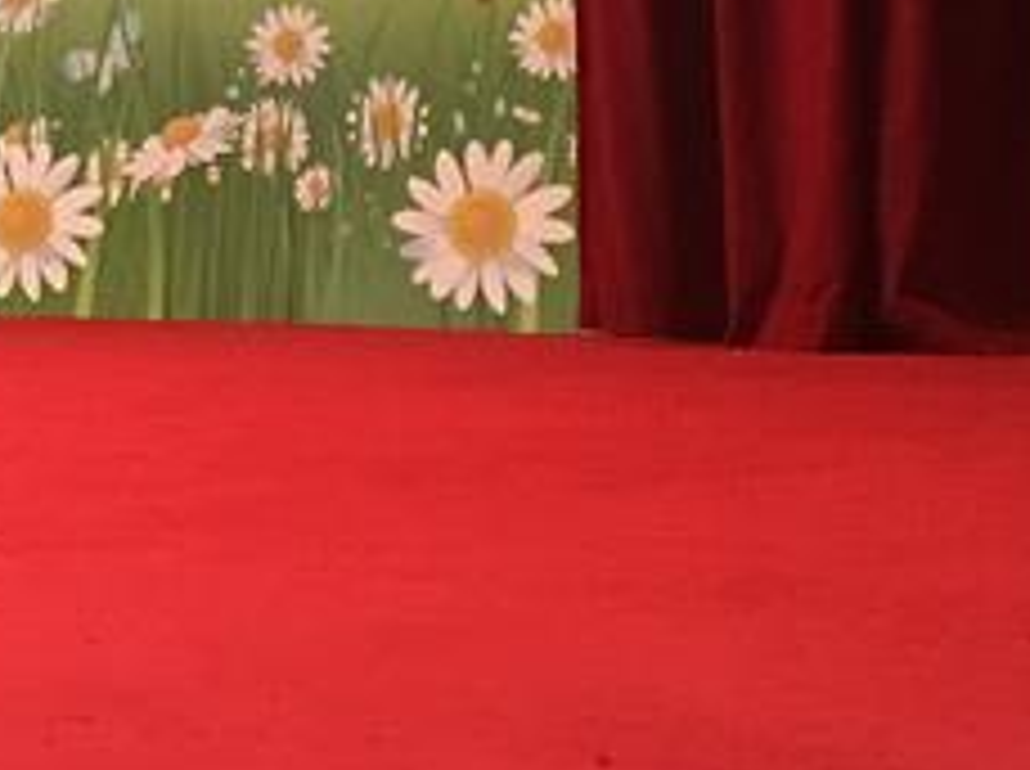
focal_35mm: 137
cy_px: -342
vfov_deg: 10.5
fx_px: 4070
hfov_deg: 13.1
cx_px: -805
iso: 80
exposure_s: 1/15
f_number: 2.2
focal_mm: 4.15
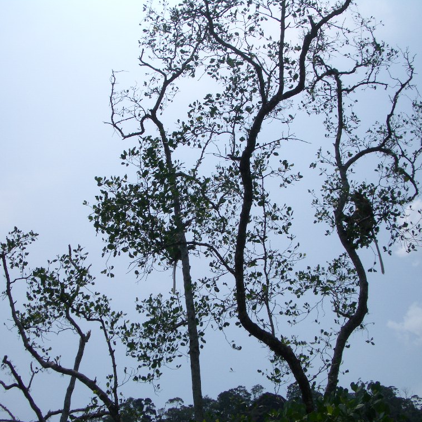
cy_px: 212
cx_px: 196
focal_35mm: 42
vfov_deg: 40.0
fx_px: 579
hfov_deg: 40.0
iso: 50
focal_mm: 5.8
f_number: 4.3
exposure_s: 1/2000
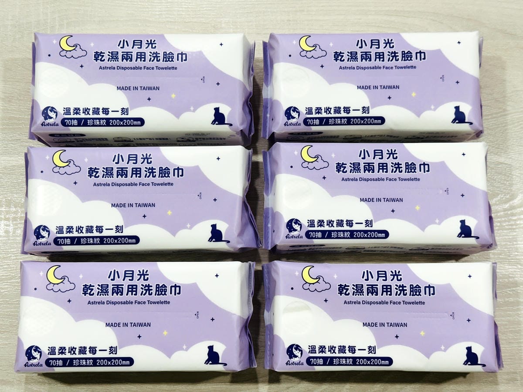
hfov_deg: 39.7
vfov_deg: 30.3
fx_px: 725
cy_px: 196
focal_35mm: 48
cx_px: 262
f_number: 1.78
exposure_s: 1/60
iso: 64
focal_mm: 6.86
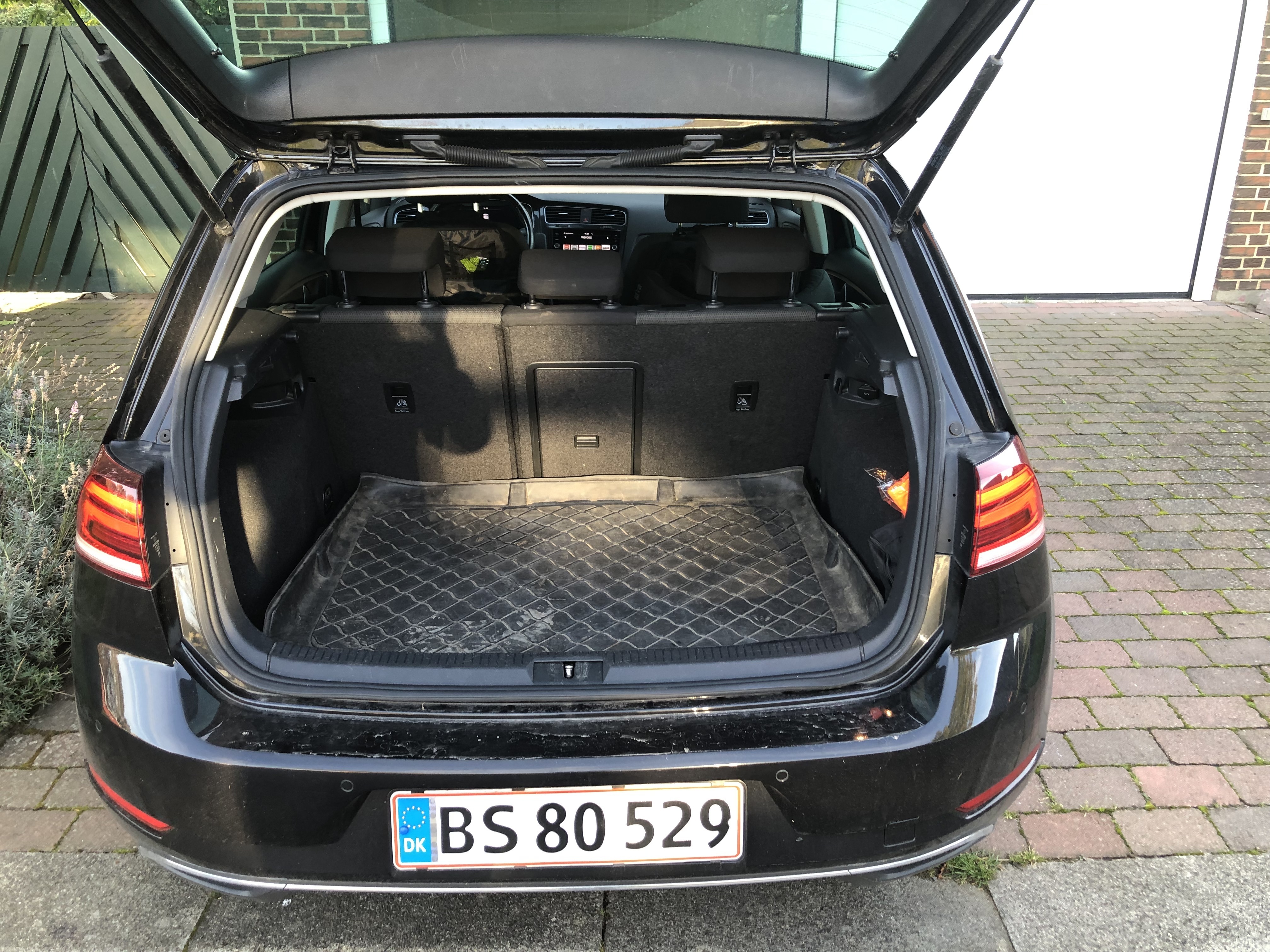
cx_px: 635
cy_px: 476
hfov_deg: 63.4
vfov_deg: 49.7
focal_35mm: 28
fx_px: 1027
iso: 25
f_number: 1.8
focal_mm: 3.99
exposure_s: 1/33
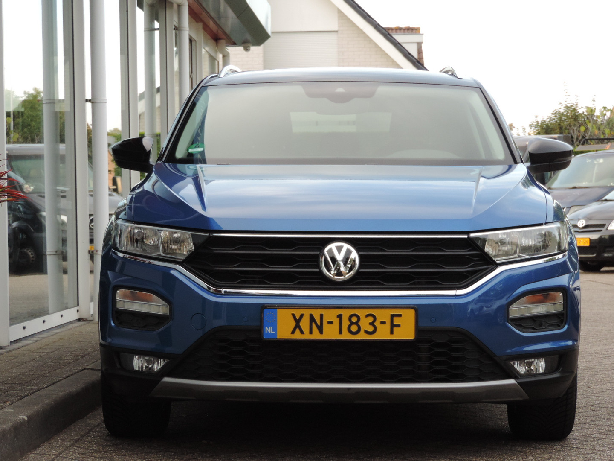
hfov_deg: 19.6
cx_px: 307
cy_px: 230
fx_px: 1774
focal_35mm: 100
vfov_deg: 14.8
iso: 400
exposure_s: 1/200
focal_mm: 17.8
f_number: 4.1
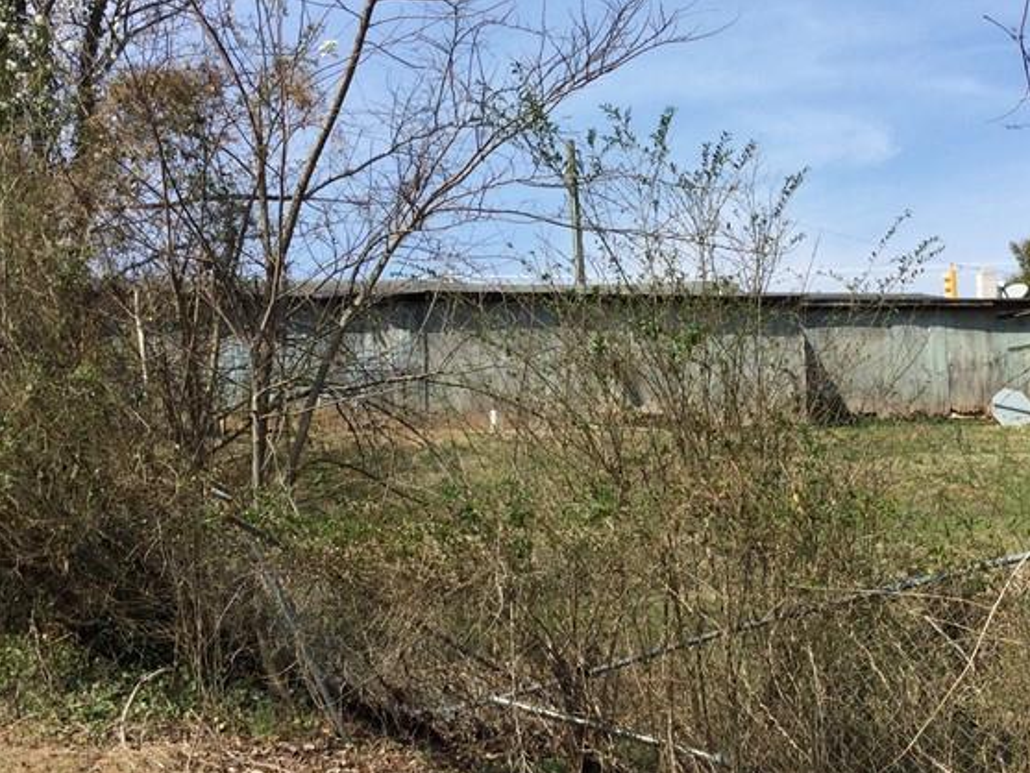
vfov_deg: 25.6
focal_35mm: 57
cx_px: 738
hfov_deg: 33.3
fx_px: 1696
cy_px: 440
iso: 25
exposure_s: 1/1274
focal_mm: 3.3
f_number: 2.4
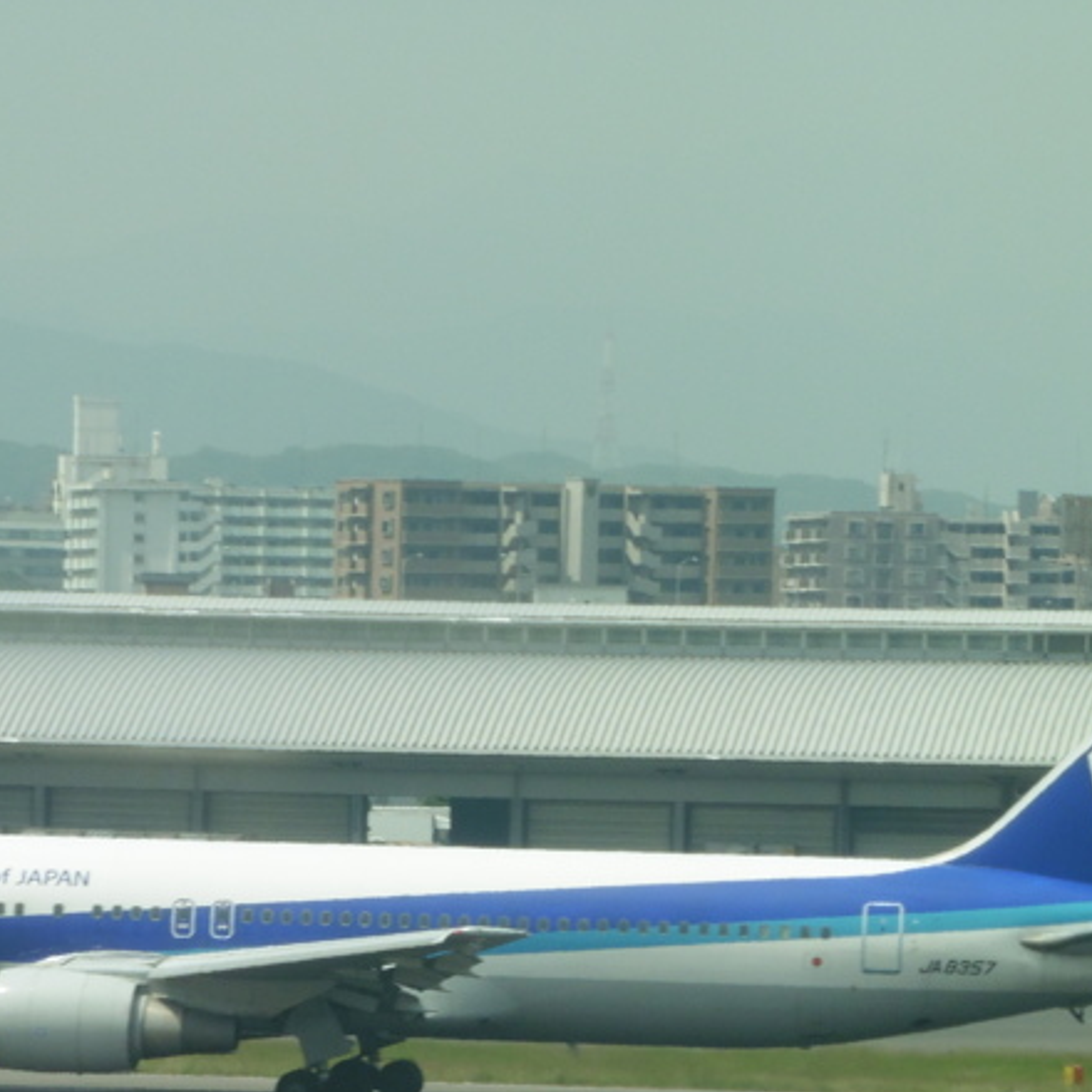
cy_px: 928
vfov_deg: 4.8
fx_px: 12920
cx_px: 288
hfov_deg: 4.8
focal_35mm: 362
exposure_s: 1/250
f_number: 6.3
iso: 100
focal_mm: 31.3
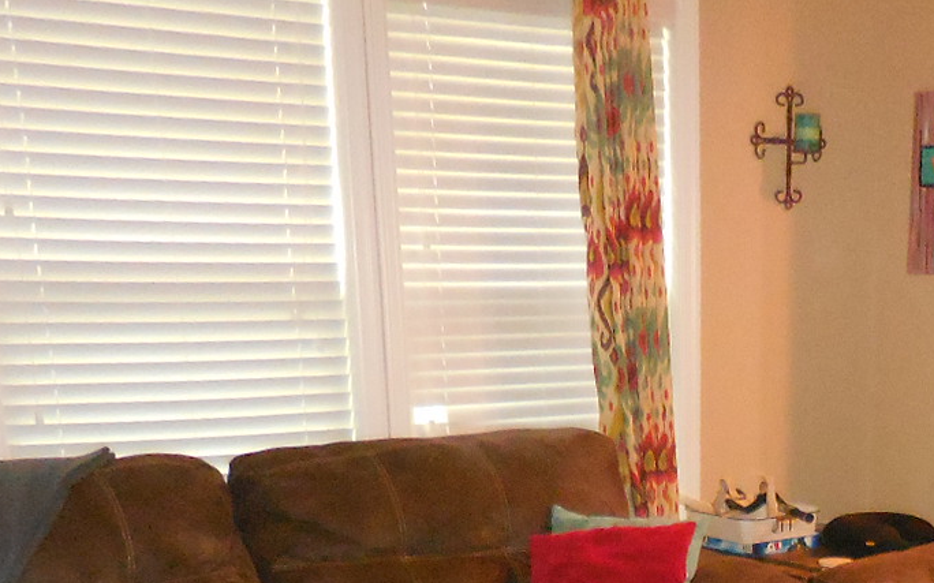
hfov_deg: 32.3
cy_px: 807
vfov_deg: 19.0
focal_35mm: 62
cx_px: 711
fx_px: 1578
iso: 1100
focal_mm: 4.5
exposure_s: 1/25
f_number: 3.3
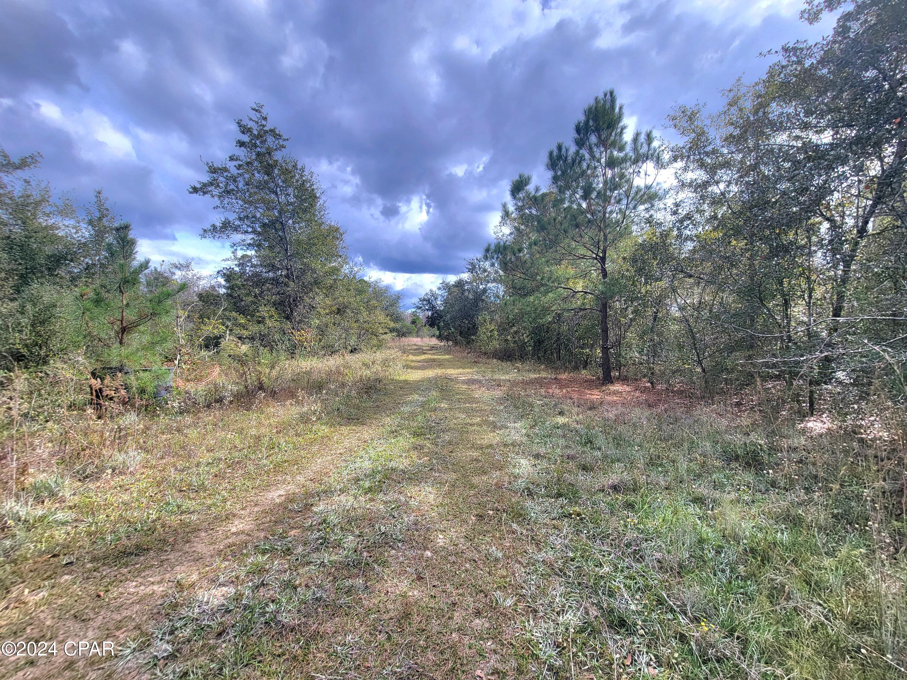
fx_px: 341
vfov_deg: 89.9
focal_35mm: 13
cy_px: 340
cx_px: 454
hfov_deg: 106.2
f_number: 2.2
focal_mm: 2.2
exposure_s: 1/1667
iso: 50
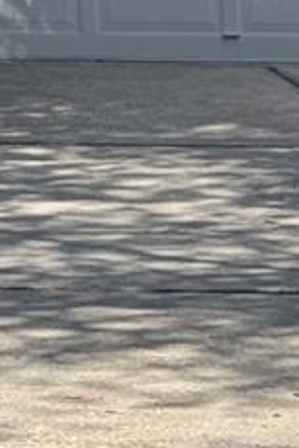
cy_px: -573
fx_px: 4341
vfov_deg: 5.7
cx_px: -426
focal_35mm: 349
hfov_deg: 3.9
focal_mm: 6.76
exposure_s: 1/2494
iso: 64
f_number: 1.78
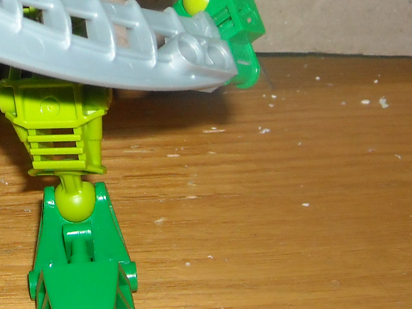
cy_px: -95
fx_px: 1226
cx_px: 56
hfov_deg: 18.8
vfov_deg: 13.8
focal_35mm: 103
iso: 200
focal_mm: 5.7
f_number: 2.8
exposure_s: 1/60
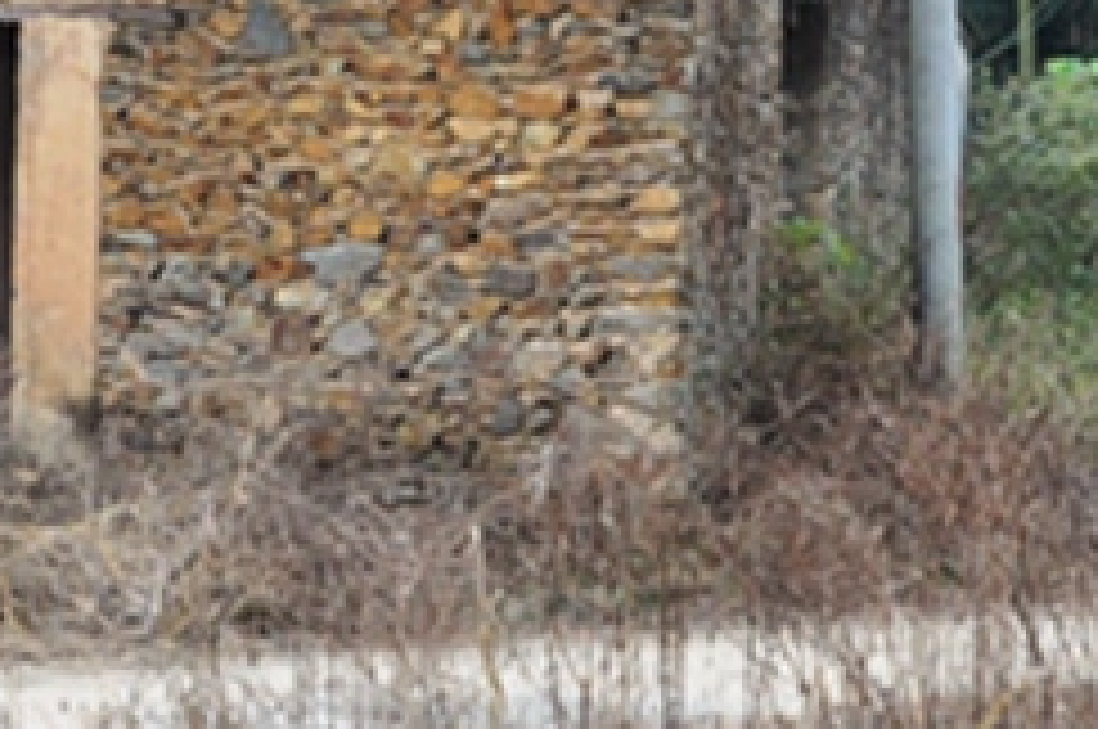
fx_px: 4599
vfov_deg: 9.1
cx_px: 472
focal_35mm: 151
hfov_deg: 13.6
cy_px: 288
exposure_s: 1/250
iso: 320
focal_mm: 24
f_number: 8
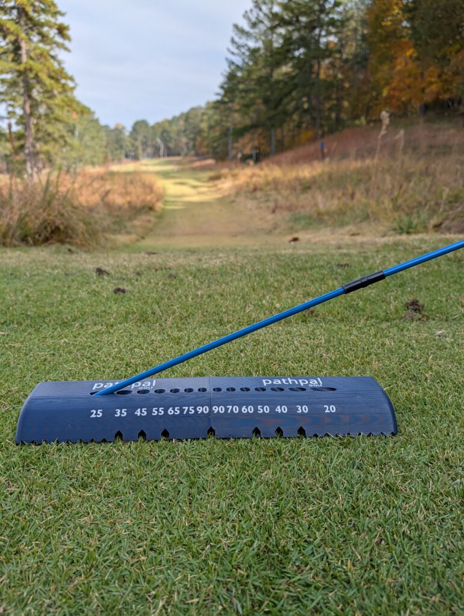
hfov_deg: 56.9
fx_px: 428
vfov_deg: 71.5
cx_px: 232
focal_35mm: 24
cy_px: 308
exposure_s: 1/858
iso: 19
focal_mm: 6.9
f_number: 1.68
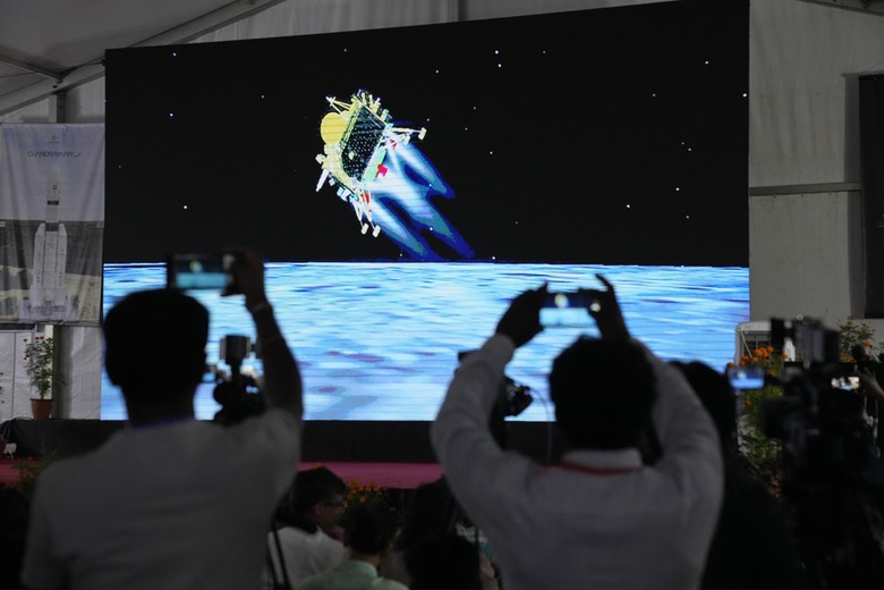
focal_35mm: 70
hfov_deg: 28.8
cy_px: 295
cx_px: 442
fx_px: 1719
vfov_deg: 19.5
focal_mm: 70
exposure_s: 1/1000
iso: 5000
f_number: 4.5
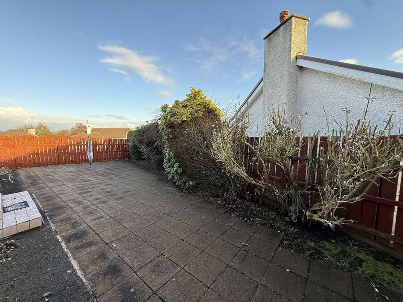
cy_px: 151
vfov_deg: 85.7
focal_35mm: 14
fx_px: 163
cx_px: 202
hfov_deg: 102.1
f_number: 2.2
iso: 64
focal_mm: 2.22
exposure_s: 1/239
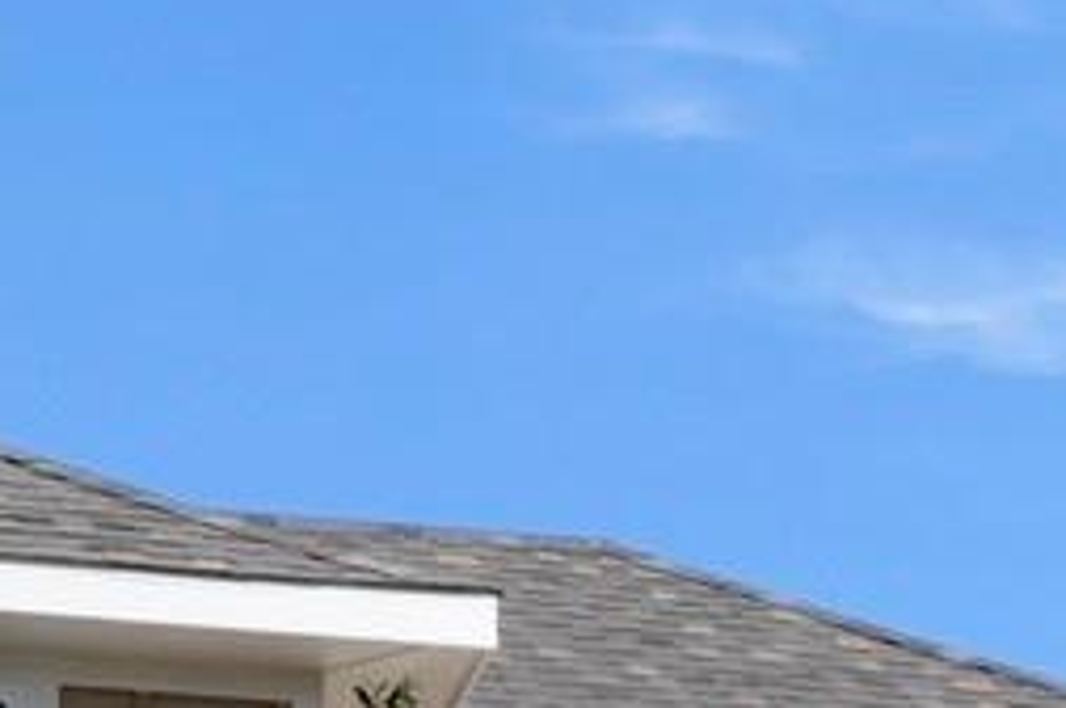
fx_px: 6831
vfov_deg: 5.8
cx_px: 284
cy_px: 1483
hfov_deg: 8.9
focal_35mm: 231
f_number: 8
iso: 400
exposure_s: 1/800
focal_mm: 24
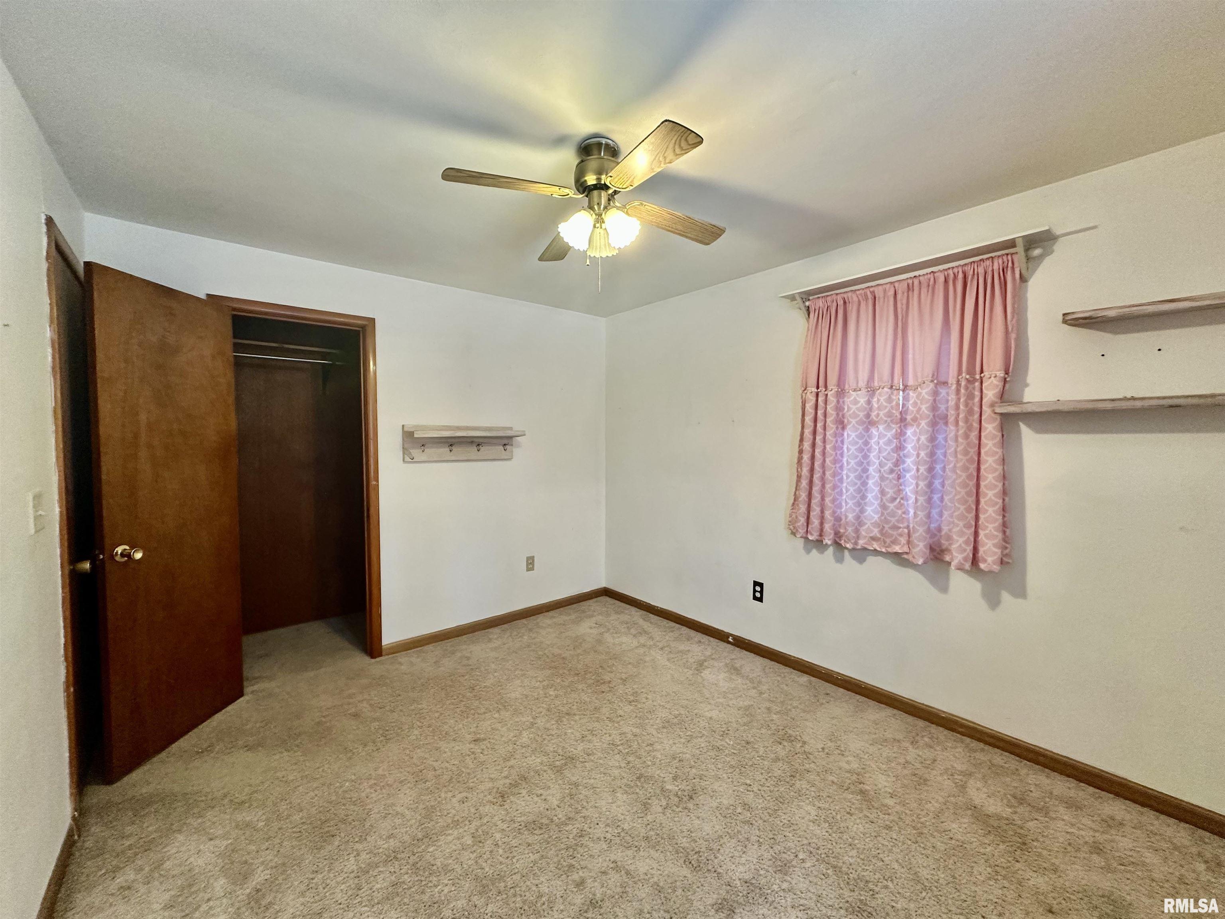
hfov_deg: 102.1
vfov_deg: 85.7
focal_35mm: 14
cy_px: 460
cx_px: 612
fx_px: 495
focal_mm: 2.22
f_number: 2.2
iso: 250
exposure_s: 1/60
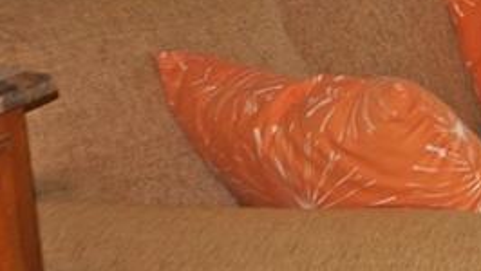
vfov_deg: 8.0
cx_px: 1287
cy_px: 51
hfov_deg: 11.0
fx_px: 1927
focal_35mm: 151
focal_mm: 16
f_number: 4
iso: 160
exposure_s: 1/160
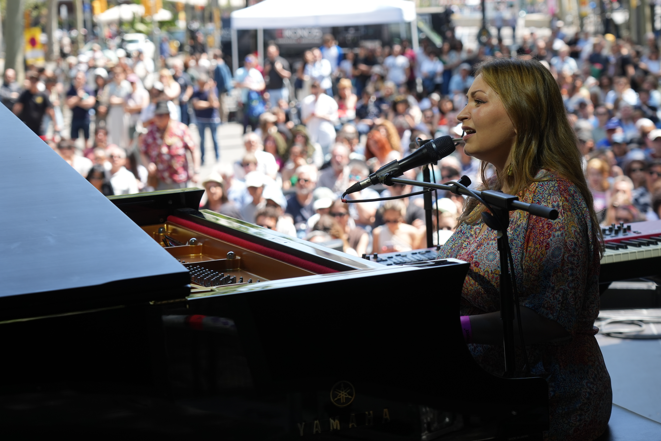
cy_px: 192
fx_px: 1616
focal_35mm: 88
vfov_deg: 15.5
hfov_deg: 23.1
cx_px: 347
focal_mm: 77
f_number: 5
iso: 320
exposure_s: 1/400
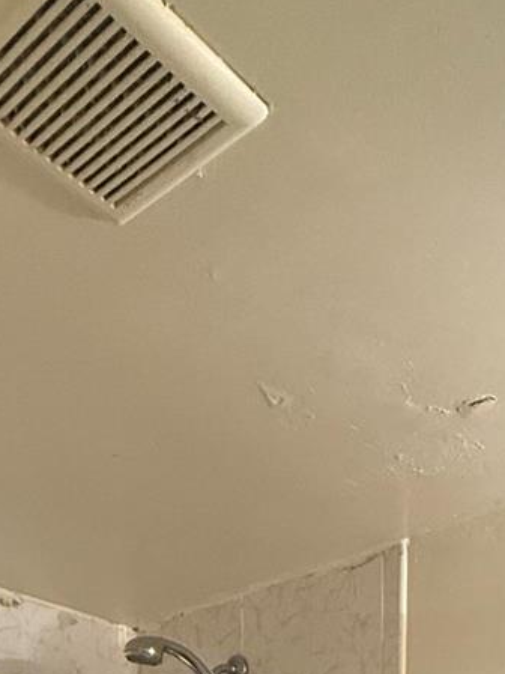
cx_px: 305
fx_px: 934
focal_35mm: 48
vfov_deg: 25.3
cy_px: 1092
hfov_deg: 30.2
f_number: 2.2
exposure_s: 1/60
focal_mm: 2.22
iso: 500
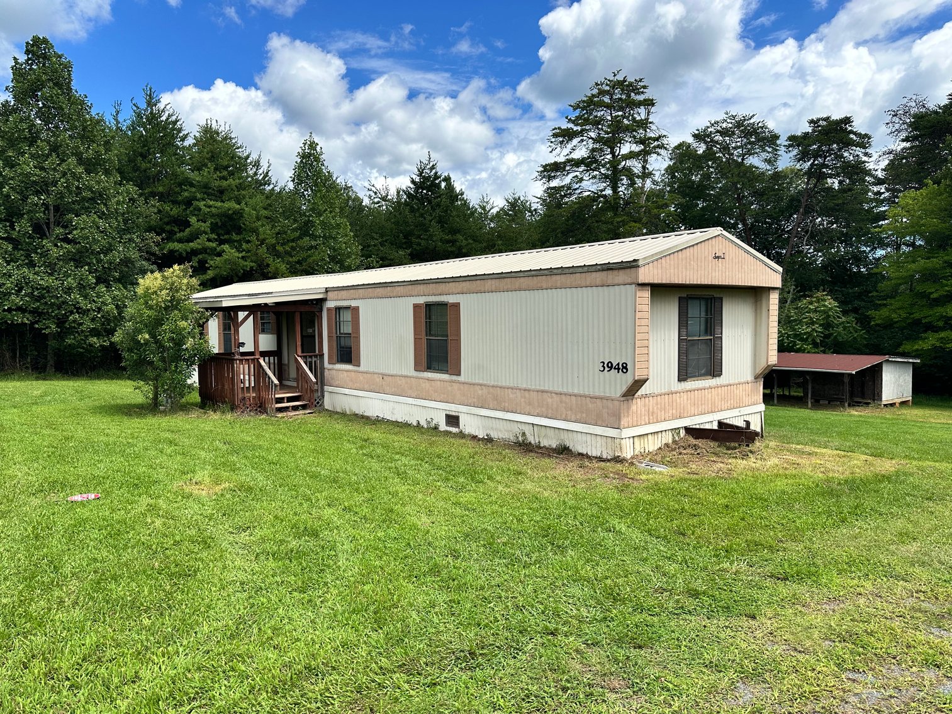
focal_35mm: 24
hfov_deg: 71.6
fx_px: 660
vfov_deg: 56.8
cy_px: 357
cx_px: 476
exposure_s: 1/3472
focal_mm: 6.86
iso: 80
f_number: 1.78
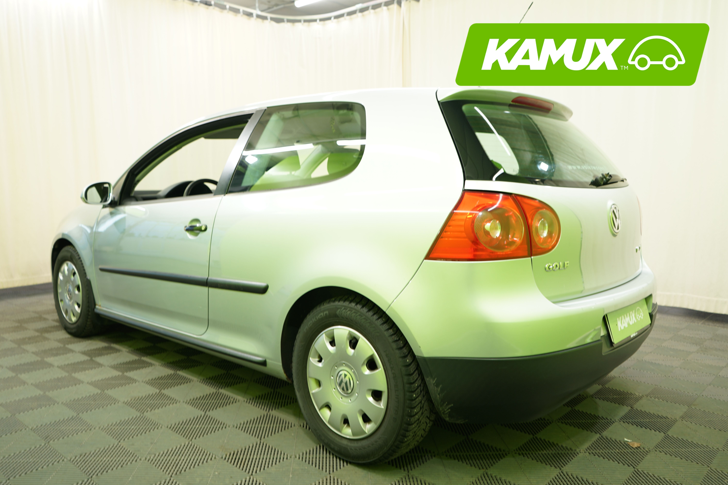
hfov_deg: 65.5
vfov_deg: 46.4
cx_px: 364
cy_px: 242
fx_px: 566
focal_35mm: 28
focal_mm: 28
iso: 160
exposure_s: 1/10
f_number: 4
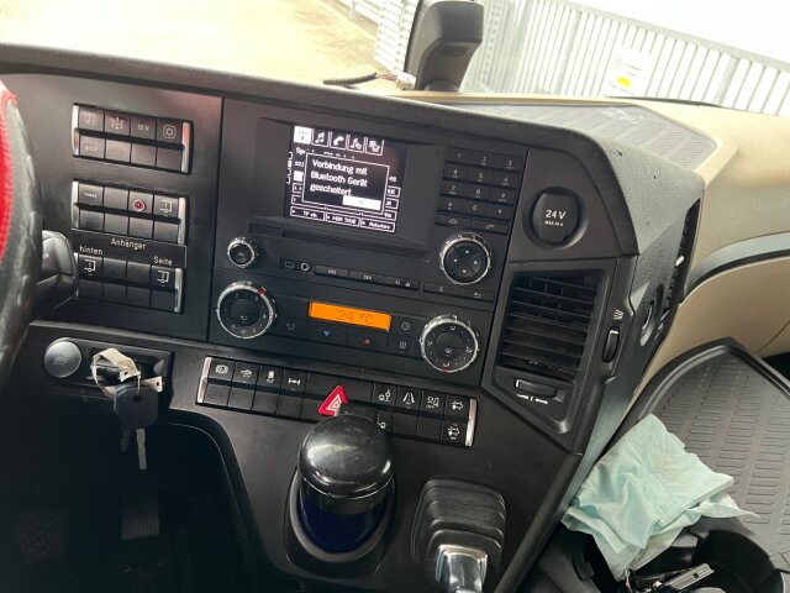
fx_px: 593
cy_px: 296
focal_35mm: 26
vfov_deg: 53.1
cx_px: 395
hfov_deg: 67.3
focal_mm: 5.7
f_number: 1.5
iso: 500
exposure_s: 1/52
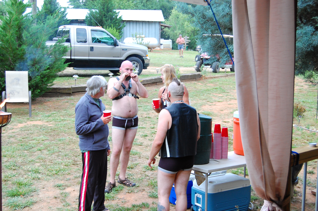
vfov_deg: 28.0
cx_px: 159
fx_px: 423
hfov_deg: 41.2
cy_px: 106
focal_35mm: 48
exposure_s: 1/100
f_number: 5.6
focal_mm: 32
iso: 800
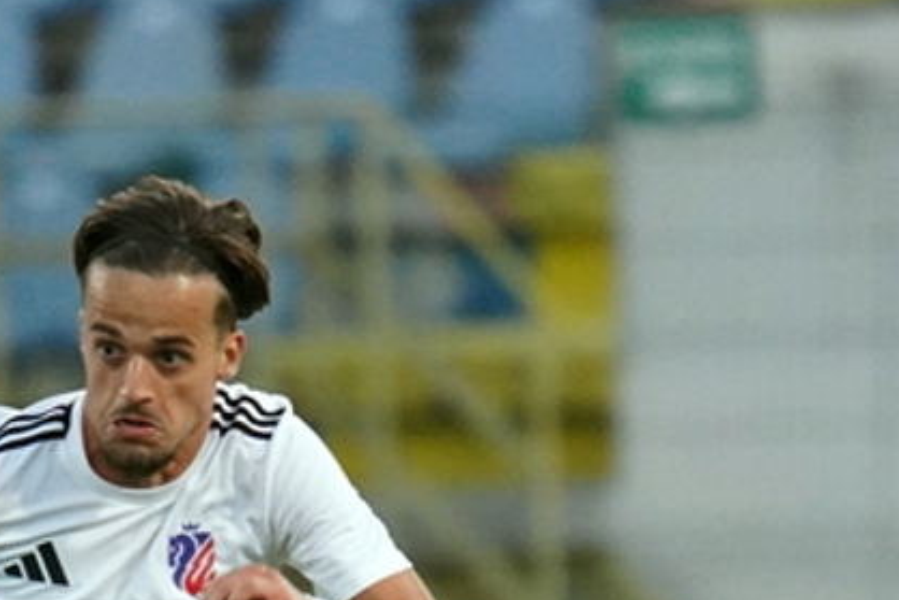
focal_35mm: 1837
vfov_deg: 0.7
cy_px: 874
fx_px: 45887
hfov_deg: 1.1
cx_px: -237
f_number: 6.3
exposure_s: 1/800
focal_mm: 600
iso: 6400
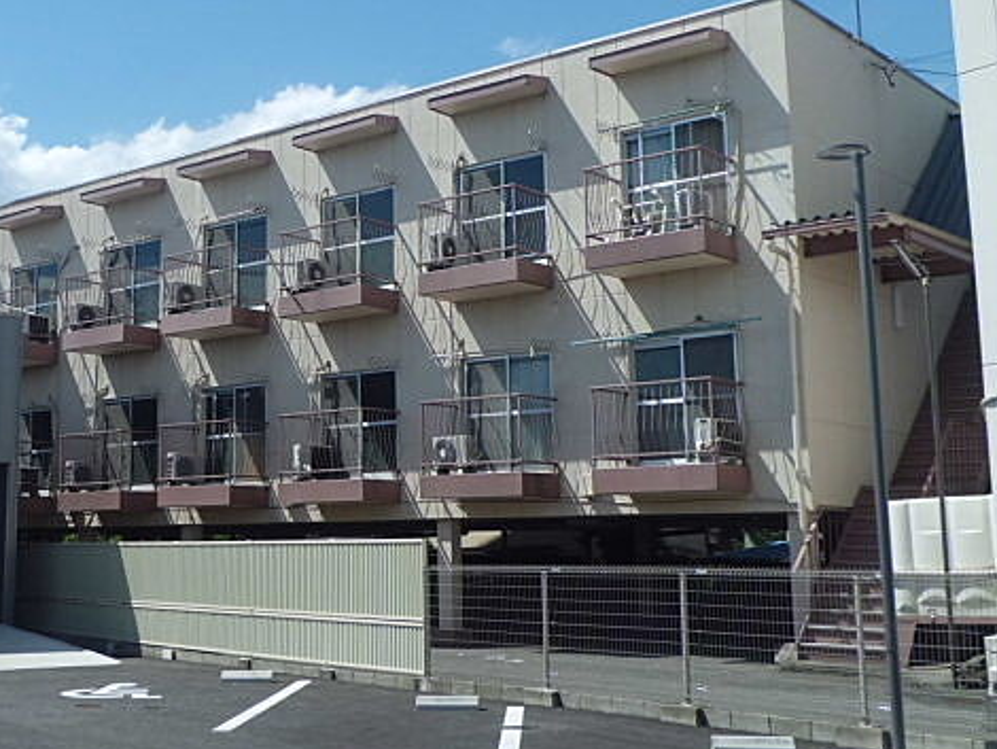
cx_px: 320
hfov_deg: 38.4
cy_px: 303
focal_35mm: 49
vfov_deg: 29.6
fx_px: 1412
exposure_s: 1/160
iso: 64
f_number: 8.8
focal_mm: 6.4
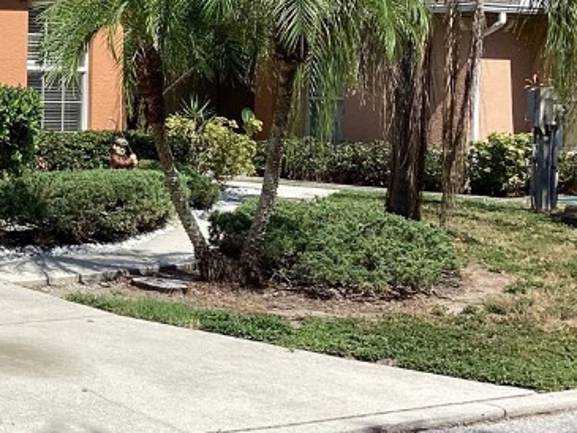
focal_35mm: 87
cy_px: 152
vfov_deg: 16.9
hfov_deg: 21.2
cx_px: -85
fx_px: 1451
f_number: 2.4
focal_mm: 3.3
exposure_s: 1/1456
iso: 25
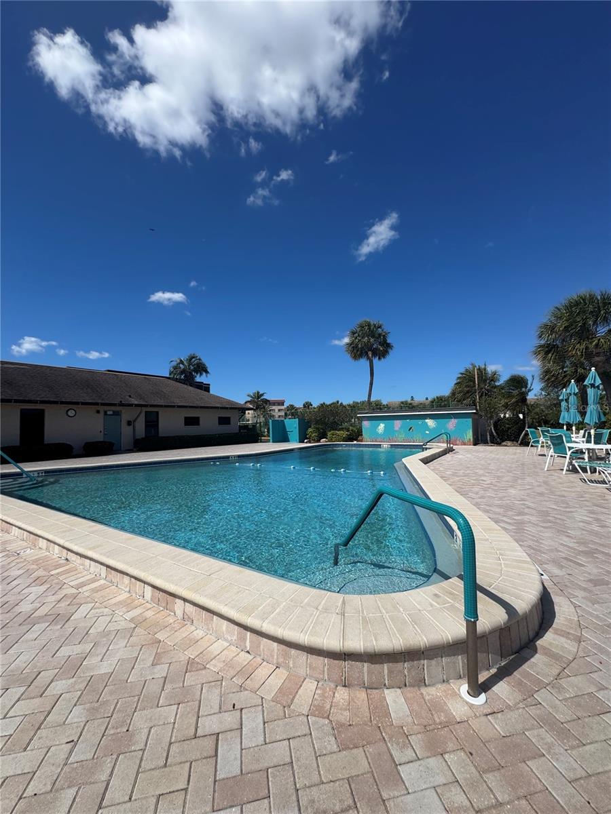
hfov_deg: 85.7
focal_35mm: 14
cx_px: 306
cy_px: 407
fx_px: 329
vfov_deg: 102.1
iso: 50
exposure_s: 1/3106
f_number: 2.2
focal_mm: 2.22
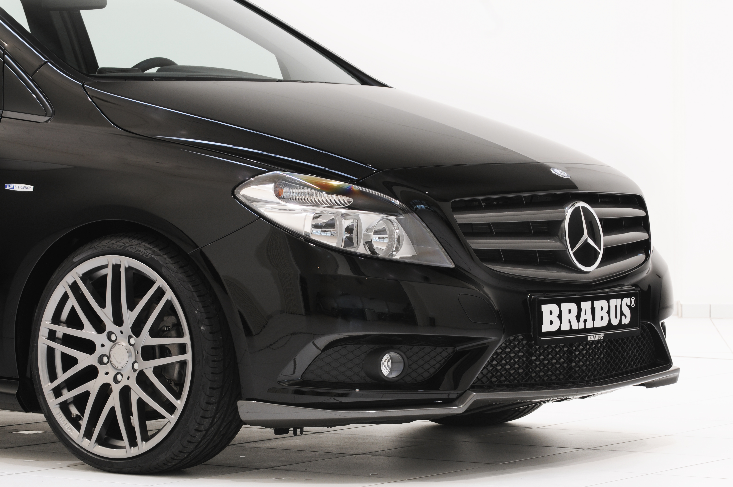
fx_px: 2623
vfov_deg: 10.6
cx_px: 366
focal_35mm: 129
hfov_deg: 15.9
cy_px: 244
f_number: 10
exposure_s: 1.6
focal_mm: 86
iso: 200
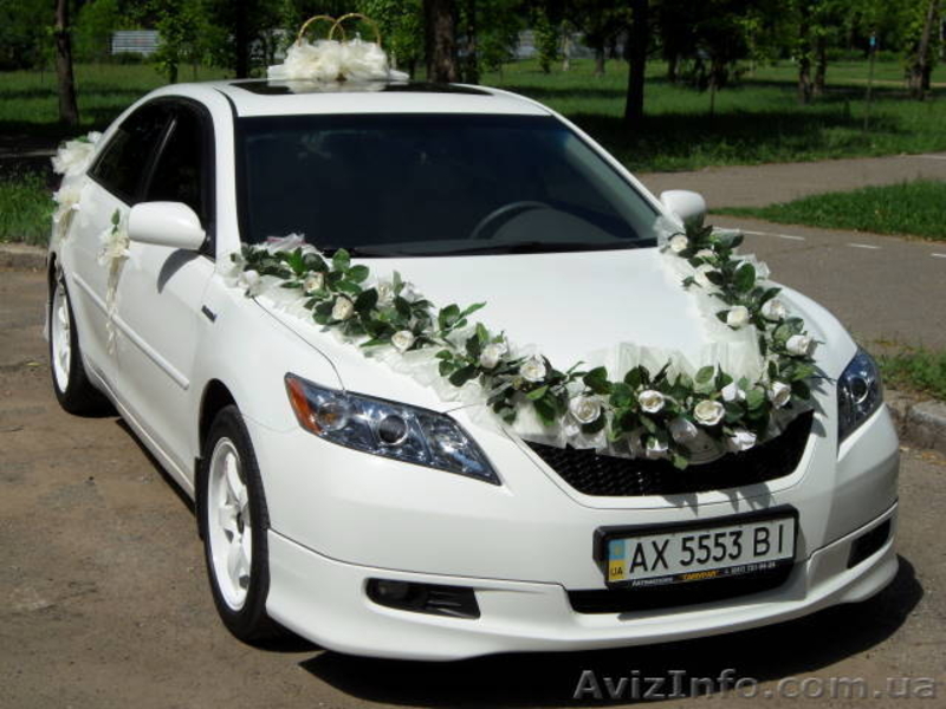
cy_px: 354
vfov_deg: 25.2
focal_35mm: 58
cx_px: 473
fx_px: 1585
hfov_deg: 33.2
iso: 80
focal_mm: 10.4
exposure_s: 1/750
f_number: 5.5
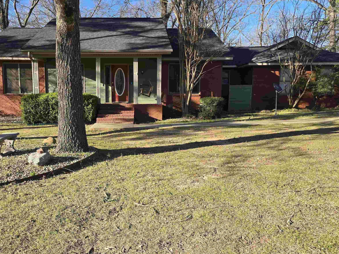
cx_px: 141
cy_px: 135
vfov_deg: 46.8
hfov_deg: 59.6
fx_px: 294
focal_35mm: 30
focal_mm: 6.3
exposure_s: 1/279
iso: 12
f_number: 1.7
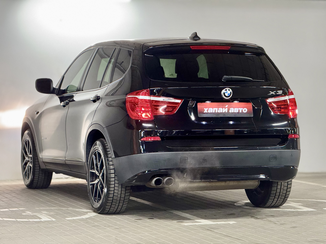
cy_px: 122
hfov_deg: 16.4
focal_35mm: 120
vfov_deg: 12.3
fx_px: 1130
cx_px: 163
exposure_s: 1/50
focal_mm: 15.66
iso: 400
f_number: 2.8
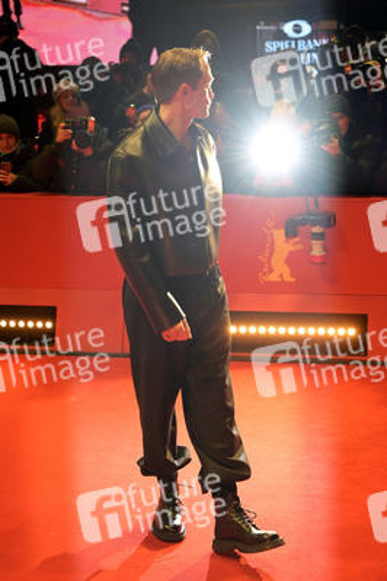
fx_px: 904
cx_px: 194
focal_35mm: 56
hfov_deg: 24.2
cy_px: 290
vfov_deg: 35.7
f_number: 4.5
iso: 2000
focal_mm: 56
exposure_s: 1/500
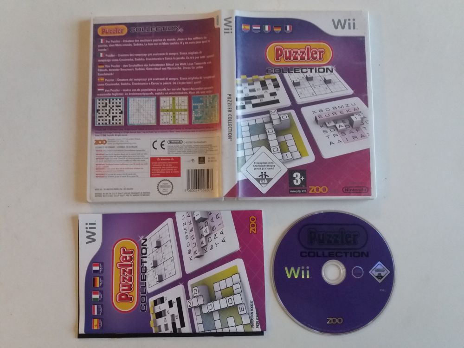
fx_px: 375
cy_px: 174
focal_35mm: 28
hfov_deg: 63.4
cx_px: 232
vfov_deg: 49.7
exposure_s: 1/17
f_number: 1.9
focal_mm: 3.7
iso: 250
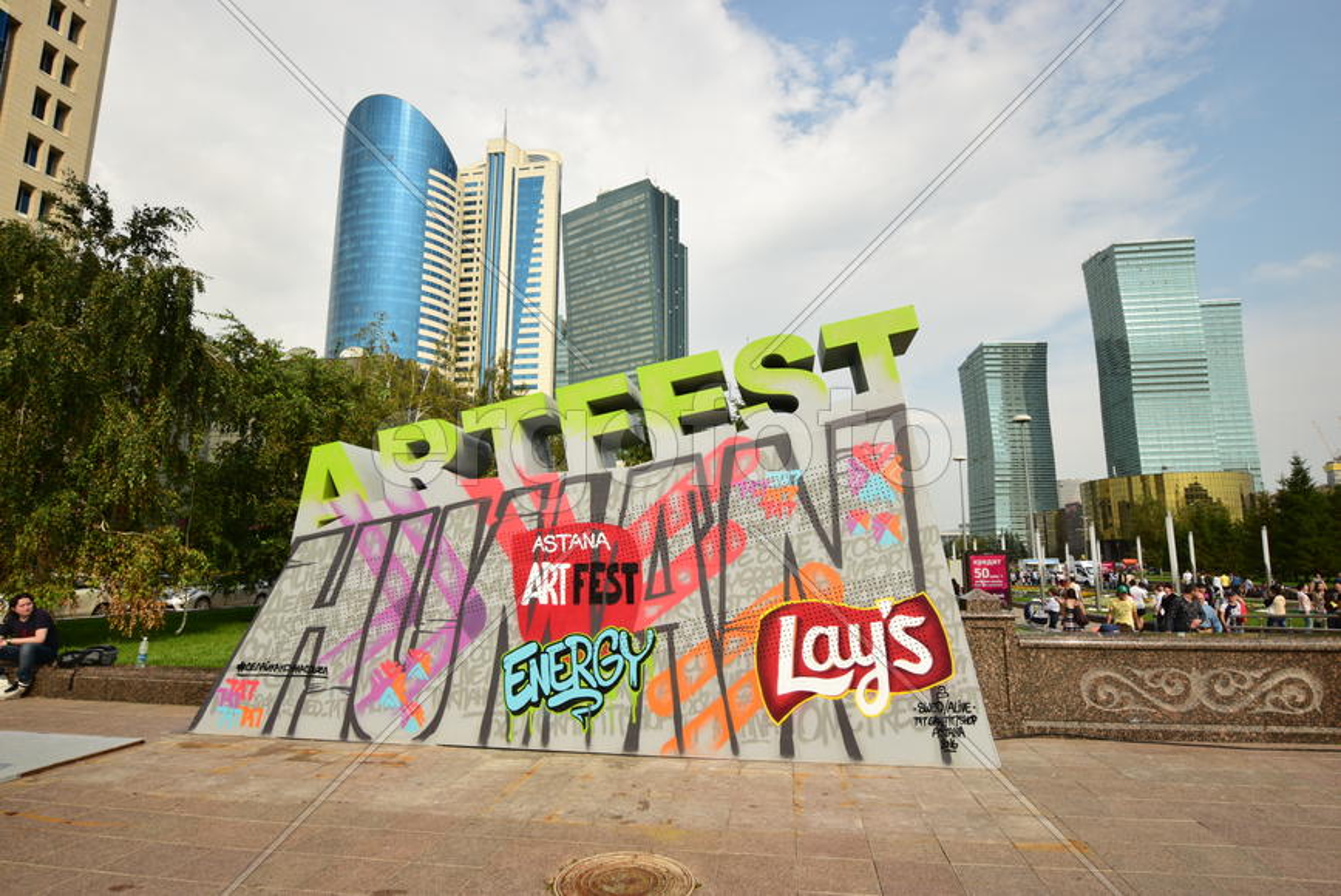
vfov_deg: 67.5
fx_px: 671
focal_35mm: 18
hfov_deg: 90.0
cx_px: 670
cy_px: 448
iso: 100
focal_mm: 12
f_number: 11
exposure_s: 1/100
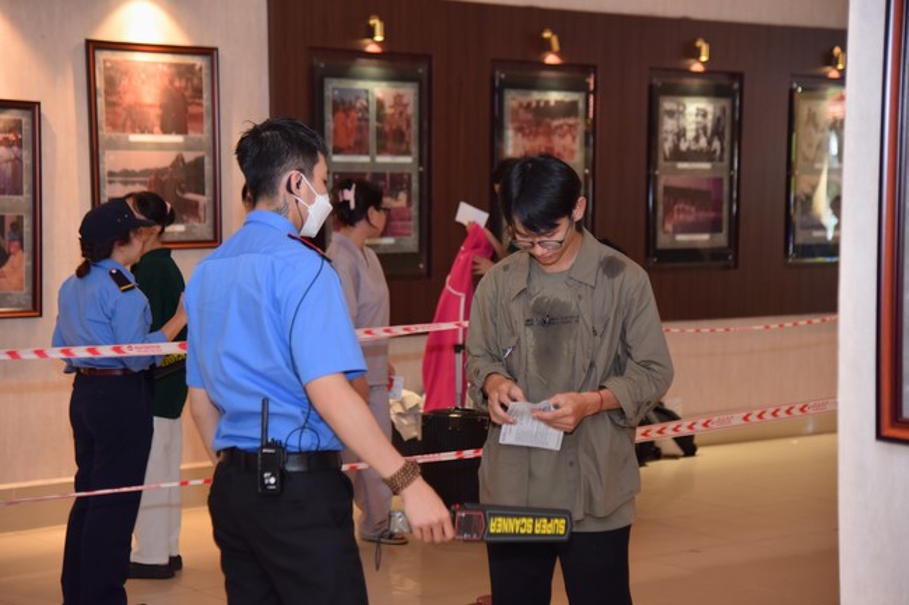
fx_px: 1767
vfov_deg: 19.4
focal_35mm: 70
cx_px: 454
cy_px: 302
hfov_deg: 28.9
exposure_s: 1/160
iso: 400
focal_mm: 70
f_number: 4
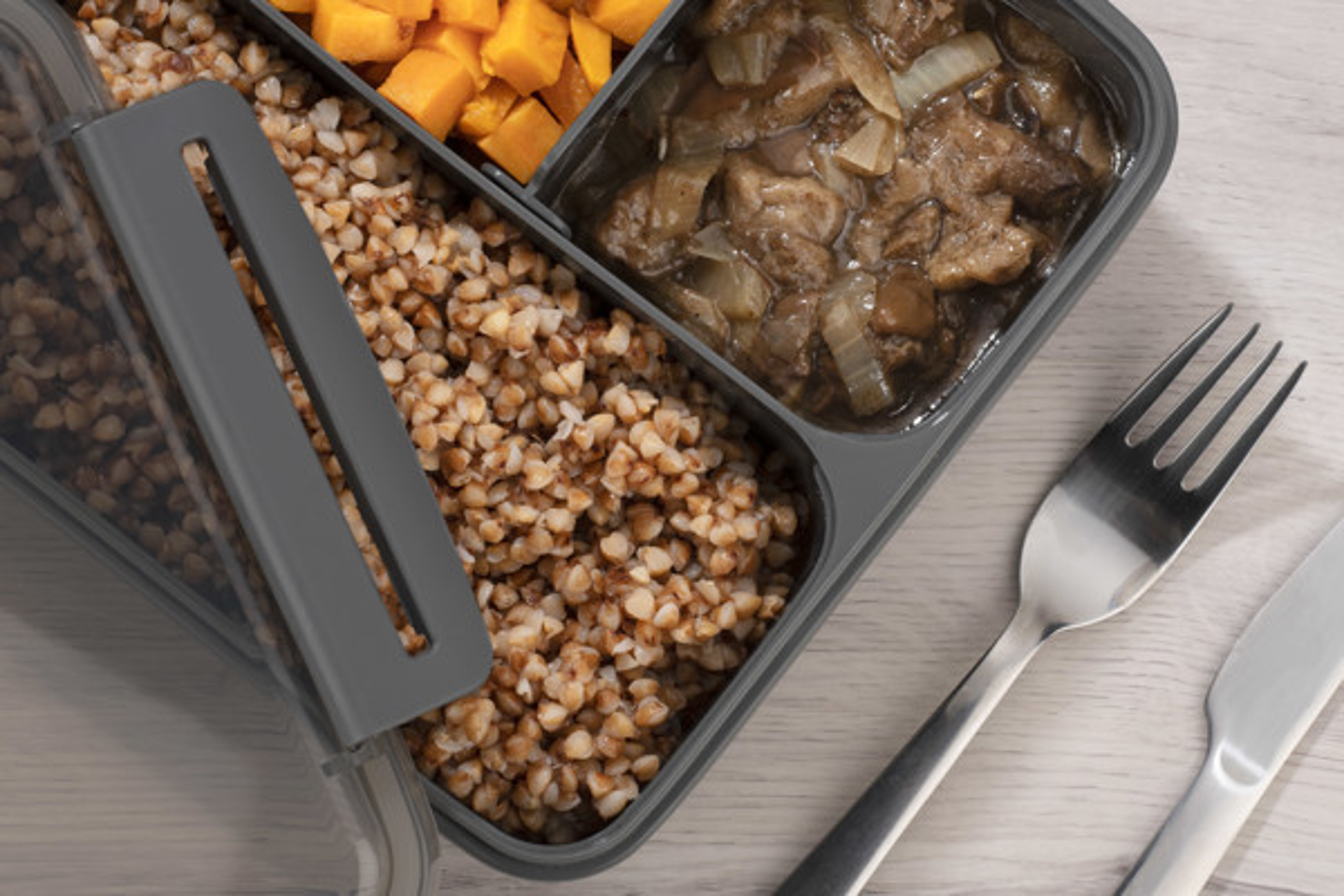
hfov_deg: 16.1
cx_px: 672
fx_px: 4741
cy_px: 448
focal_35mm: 127
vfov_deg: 10.8
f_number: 14
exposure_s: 1/125
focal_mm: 85
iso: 100
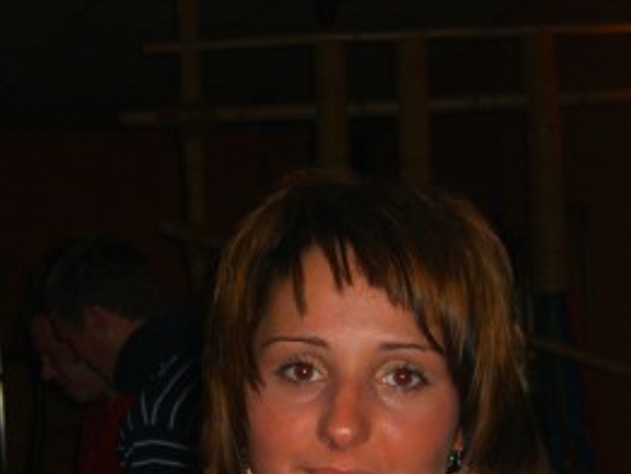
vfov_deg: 16.4
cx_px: 279
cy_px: 539
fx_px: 1587
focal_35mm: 87
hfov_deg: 22.5
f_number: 2.8
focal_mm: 7.9
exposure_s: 1/60
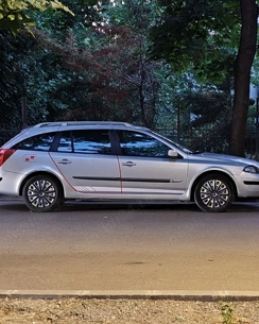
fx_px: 699
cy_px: 149
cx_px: 140
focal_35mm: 73
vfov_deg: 26.1
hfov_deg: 21.0
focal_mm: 6.19
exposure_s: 1/20
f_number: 1.65
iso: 3200
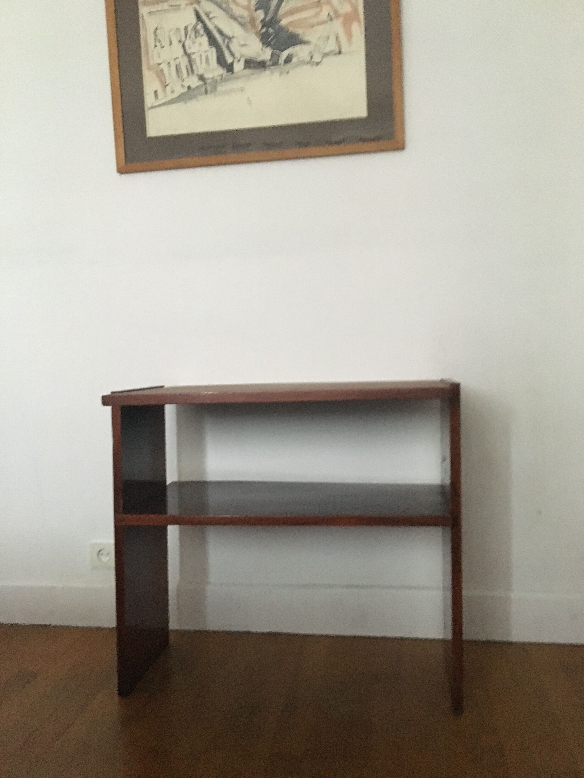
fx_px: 652
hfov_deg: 48.2
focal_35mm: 29
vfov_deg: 61.7
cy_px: 389
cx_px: 292
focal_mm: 4.15
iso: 320
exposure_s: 1/17
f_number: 2.2
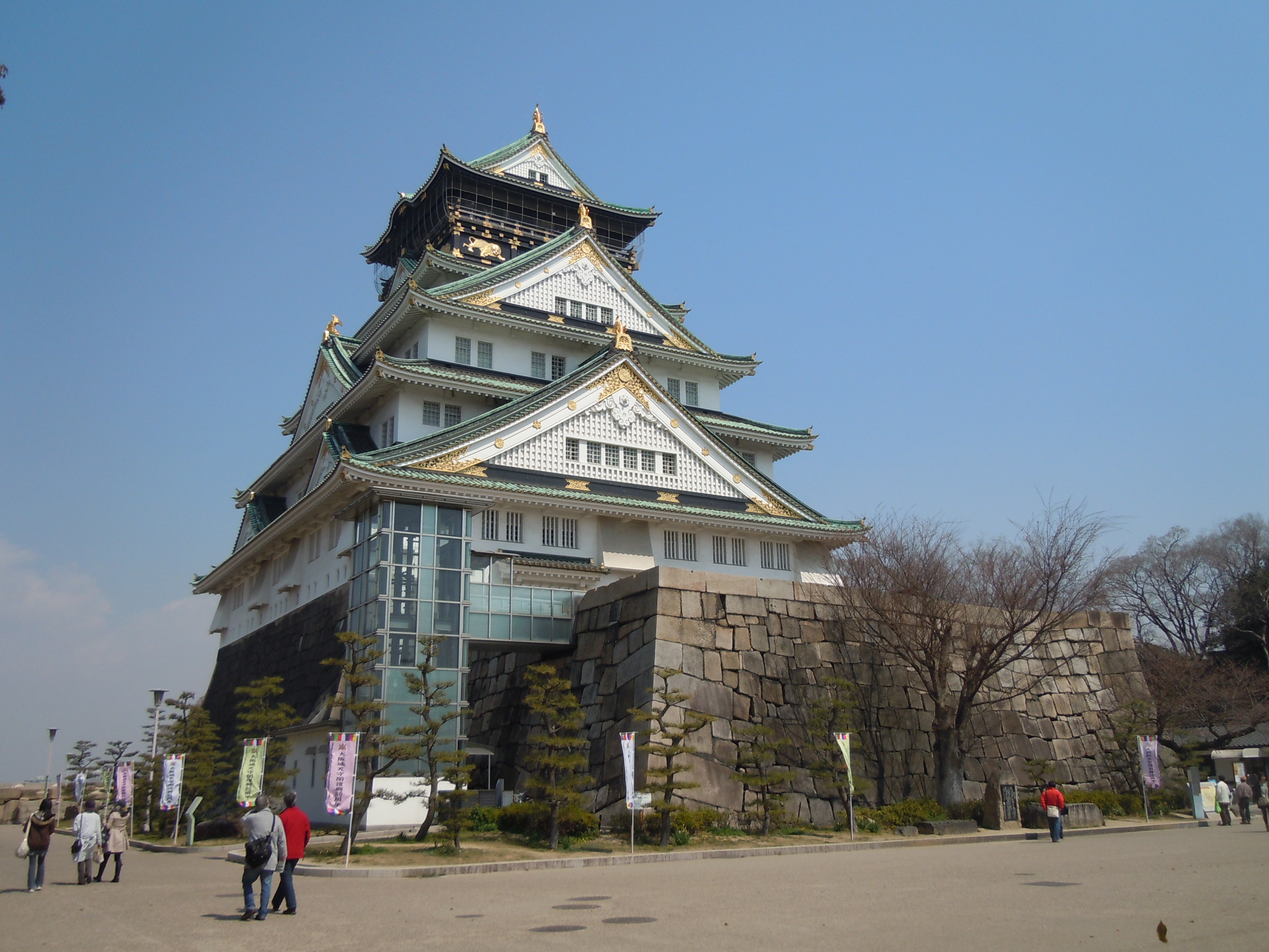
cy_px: 476
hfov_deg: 60.0
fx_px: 1100
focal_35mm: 30
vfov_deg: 46.8
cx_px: 634
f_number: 7
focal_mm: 5.4
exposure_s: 1/400
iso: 100
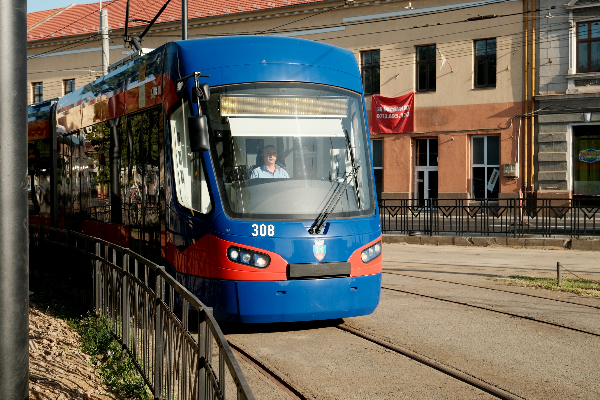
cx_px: 300
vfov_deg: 25.1
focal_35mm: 54
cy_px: 200
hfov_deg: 36.9
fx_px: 900
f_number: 5.6
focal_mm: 35.8
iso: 320
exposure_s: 1/500
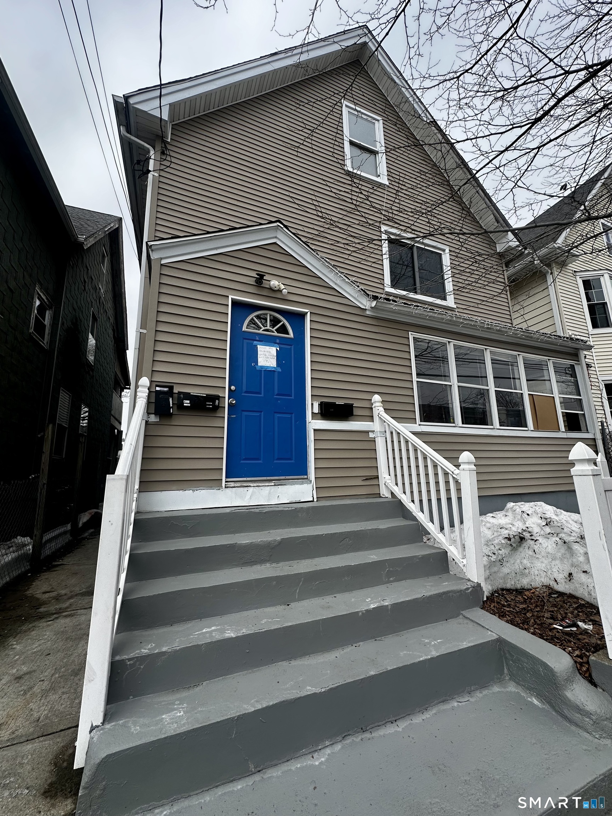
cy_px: 408
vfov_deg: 102.1
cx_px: 306
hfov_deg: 85.7
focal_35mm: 14
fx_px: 330
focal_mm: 2.22
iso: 40
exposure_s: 1/769
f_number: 2.2
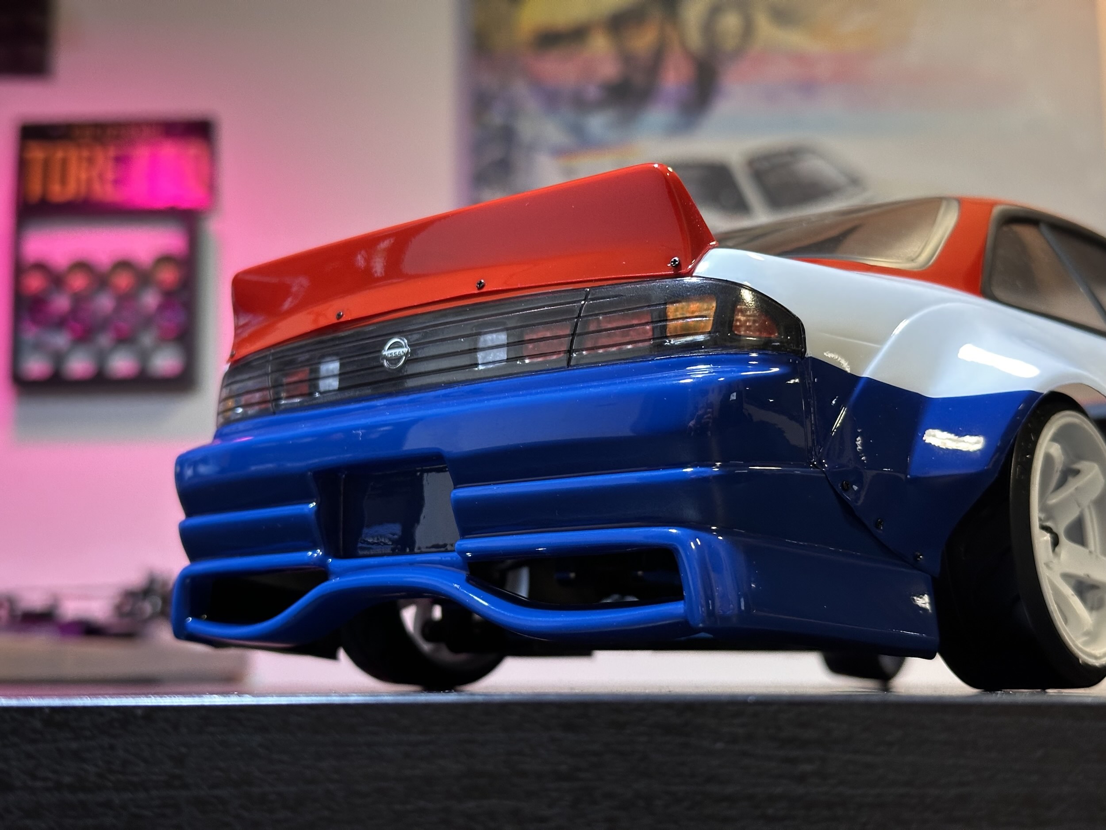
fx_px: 1534
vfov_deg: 30.3
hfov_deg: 39.7
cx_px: 553
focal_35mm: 48
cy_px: 415
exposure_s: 1/33
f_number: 1.78
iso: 250
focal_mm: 6.86
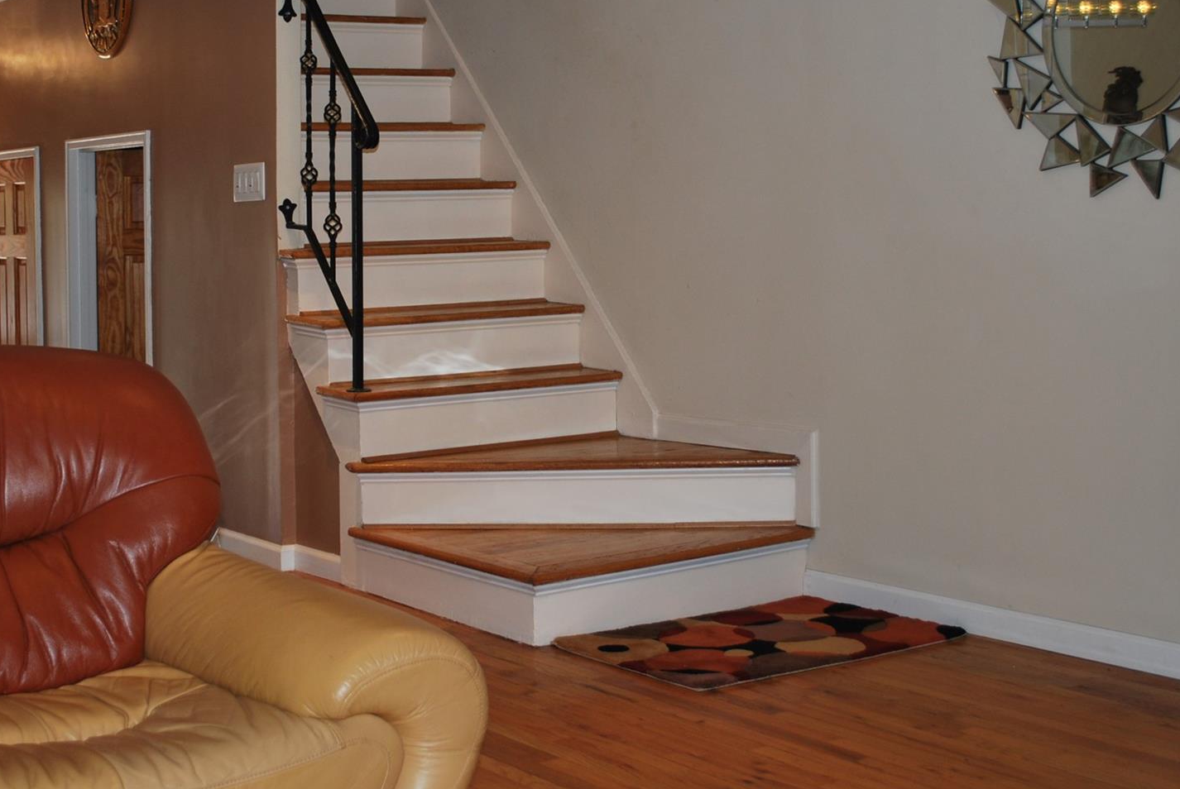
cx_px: 453
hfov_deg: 35.4
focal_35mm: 56
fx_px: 1837
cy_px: 298
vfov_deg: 24.2
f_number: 4.2
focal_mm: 26
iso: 200
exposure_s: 1/60
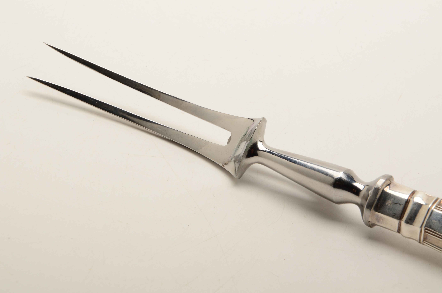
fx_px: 1930
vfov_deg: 8.7
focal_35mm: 158
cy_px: 146
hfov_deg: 13.1
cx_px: 221
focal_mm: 105
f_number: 22
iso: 200
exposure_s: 1/160
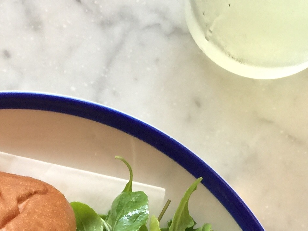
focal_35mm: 100
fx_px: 890
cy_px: 313
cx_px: 8
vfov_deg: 14.1
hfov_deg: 19.1
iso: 32
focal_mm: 4.15
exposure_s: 1/15
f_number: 2.2
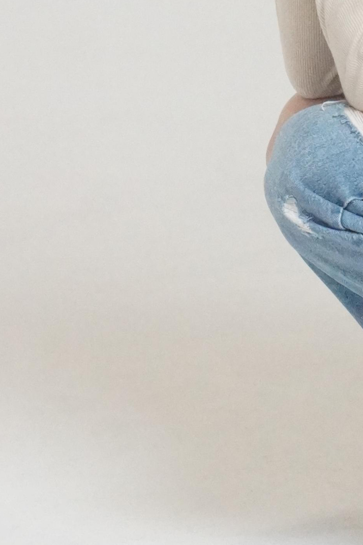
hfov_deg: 5.7
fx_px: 3637
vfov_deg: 8.5
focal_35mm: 240
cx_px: 490
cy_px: -60
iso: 6400
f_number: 5.6
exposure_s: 1/160
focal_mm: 55
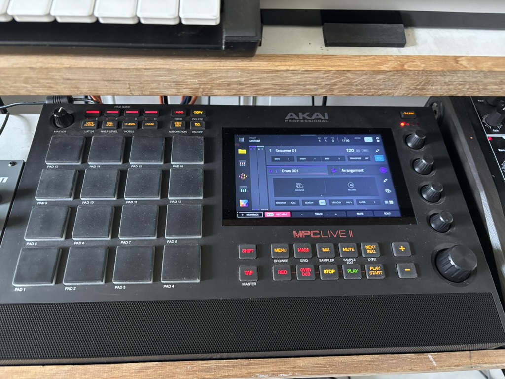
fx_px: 379
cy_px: 190
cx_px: 252
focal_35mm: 26
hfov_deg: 67.3
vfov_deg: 53.1
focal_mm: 5.96
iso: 640
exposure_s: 1/34
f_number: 1.6
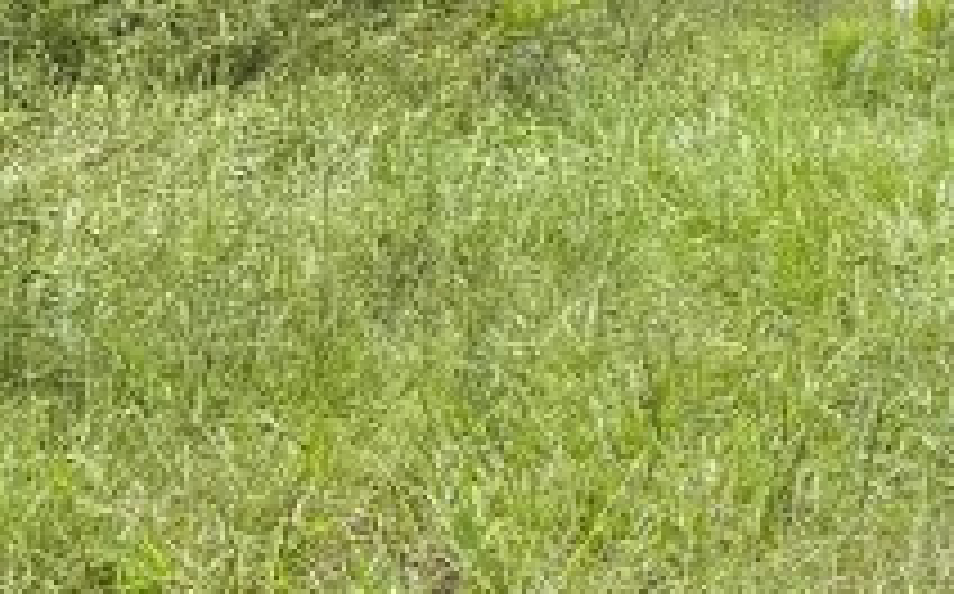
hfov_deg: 14.1
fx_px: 3195
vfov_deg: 10.5
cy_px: 0
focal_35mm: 123
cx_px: 1944
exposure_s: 1/251
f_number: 1.78
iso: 100
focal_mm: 6.76
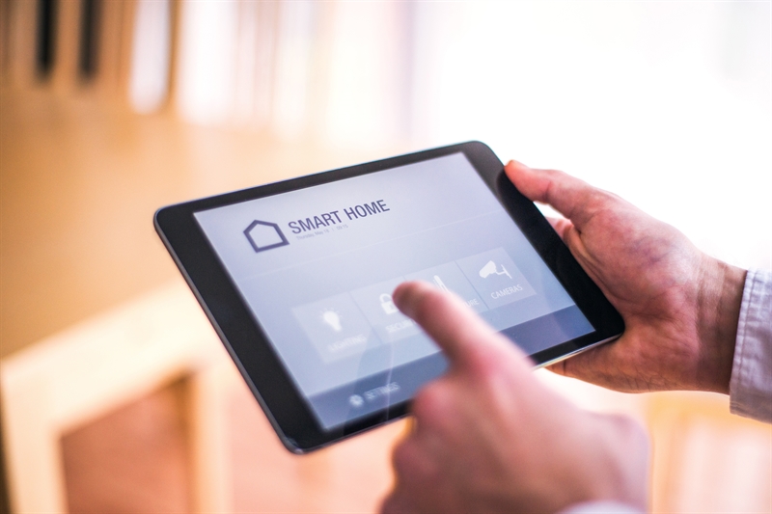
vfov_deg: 27.0
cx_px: 386
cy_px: 257
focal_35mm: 50
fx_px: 1072
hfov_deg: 39.6
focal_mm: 50
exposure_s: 1/160
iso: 640
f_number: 2
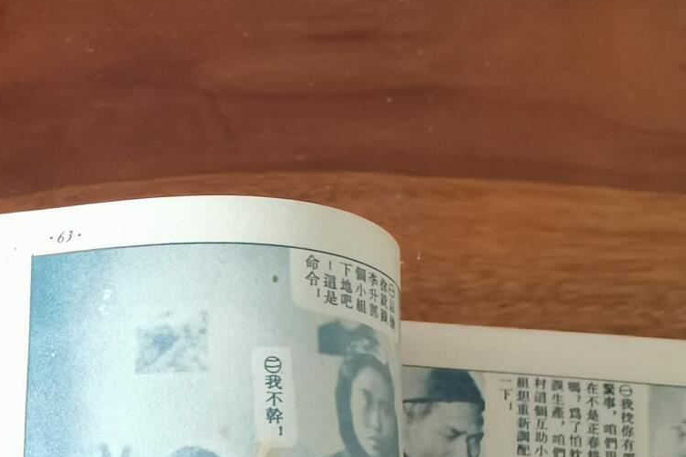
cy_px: 442
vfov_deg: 19.8
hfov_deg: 30.1
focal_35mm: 67
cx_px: 368
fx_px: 1277
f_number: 2.2
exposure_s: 1/25
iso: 400
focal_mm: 2.26
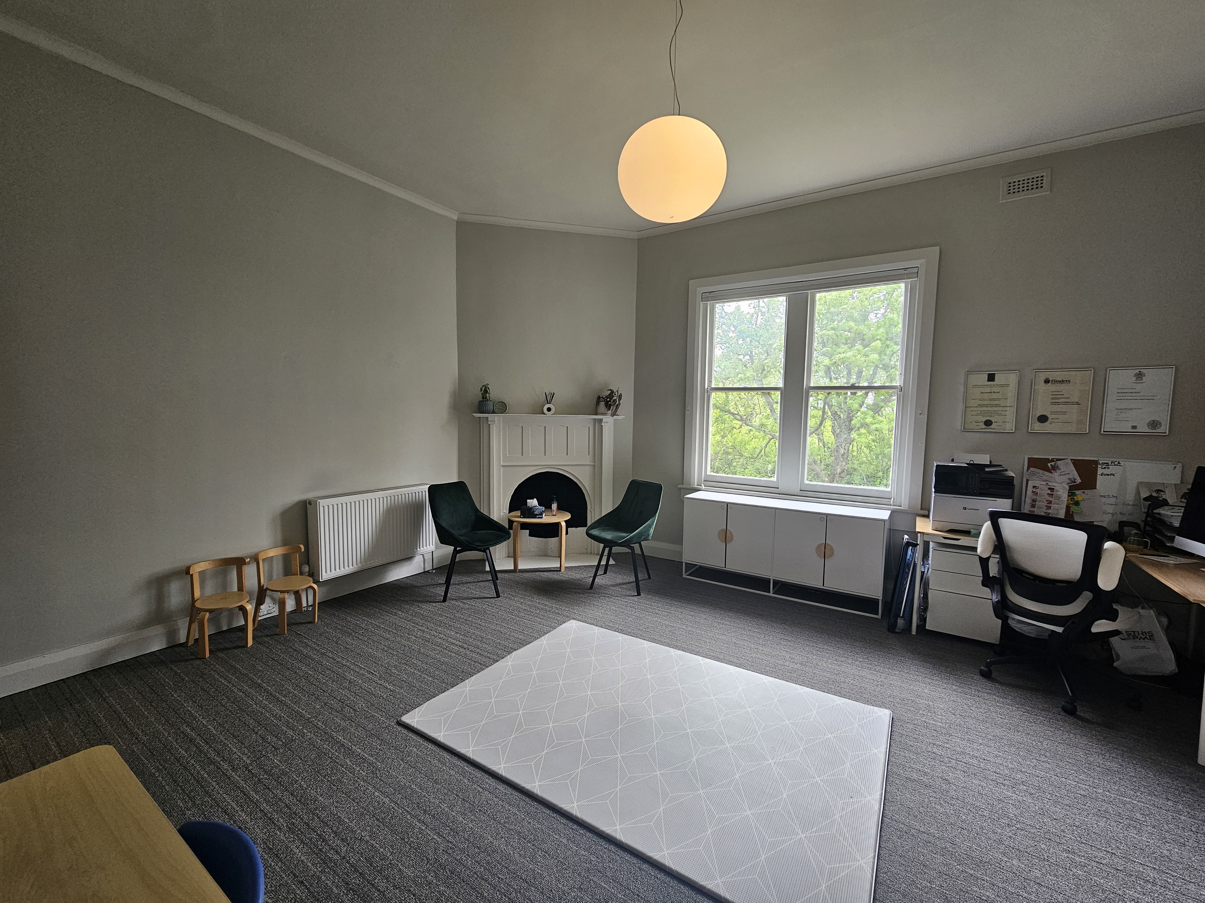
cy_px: 452
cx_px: 602
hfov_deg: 106.2
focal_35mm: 13
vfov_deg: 89.9
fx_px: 453
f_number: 2.2
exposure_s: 1/50
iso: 64
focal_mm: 2.2
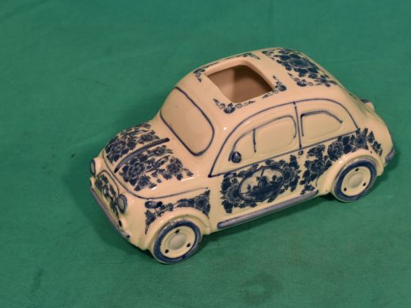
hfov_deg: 21.6
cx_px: 224
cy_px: 154
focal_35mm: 91
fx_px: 1075
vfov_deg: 16.3
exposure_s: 1/100
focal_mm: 55
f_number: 14
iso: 560
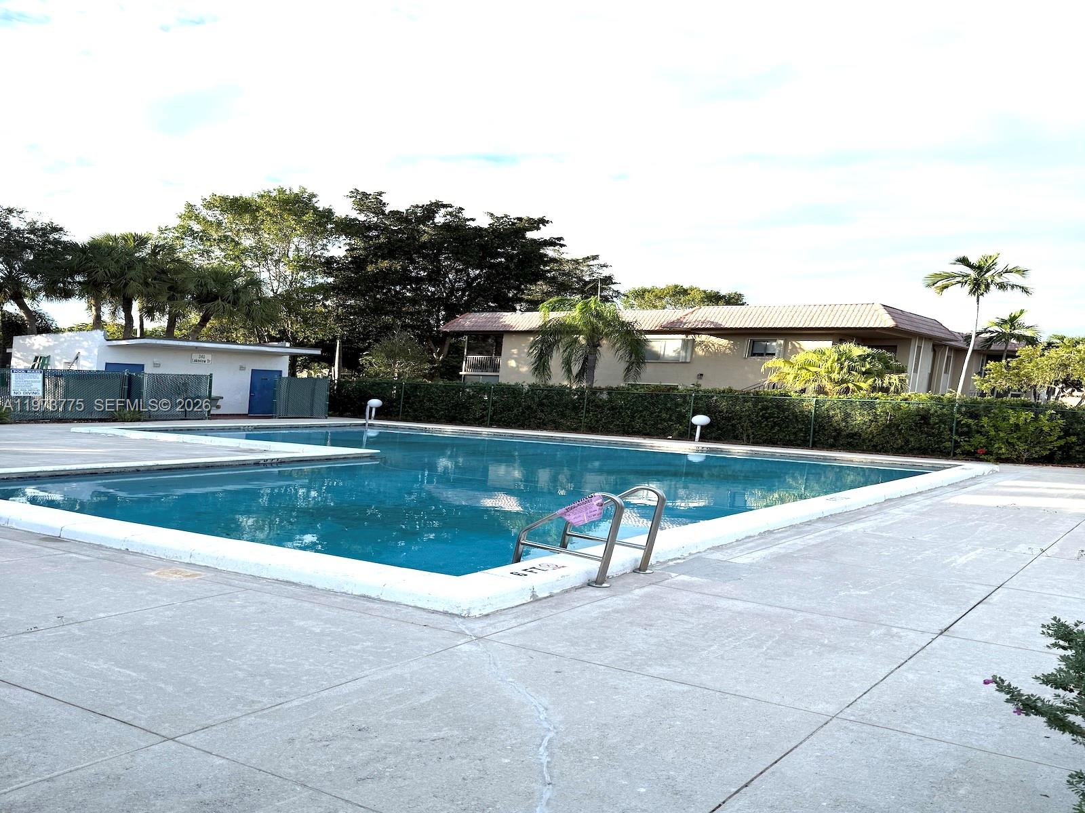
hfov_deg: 71.6
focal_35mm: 24
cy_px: 406
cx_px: 542
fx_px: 752
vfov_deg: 56.8
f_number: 1.78
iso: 80
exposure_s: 1/2370
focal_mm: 6.76
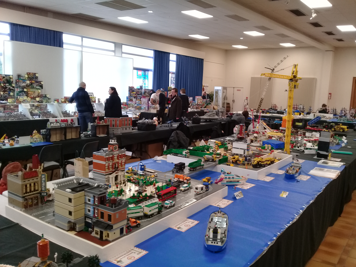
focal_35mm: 31
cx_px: 178
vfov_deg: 45.4
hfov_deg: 58.4
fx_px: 319
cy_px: 134
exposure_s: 1/33
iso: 125
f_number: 2.2
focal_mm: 3.3
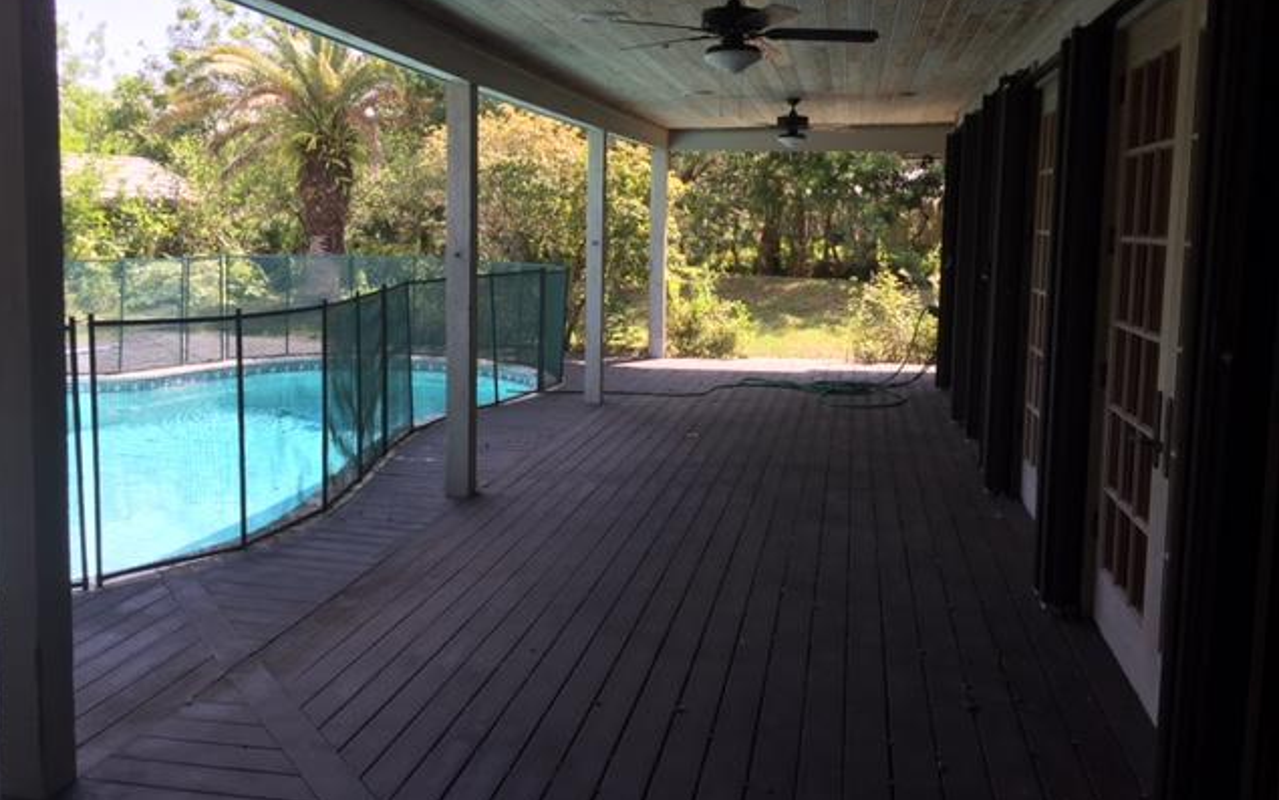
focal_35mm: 31
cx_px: 636
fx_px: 1081
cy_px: 326
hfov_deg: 61.2
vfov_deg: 40.5
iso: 32
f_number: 2.2
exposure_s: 1/280
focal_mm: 4.15
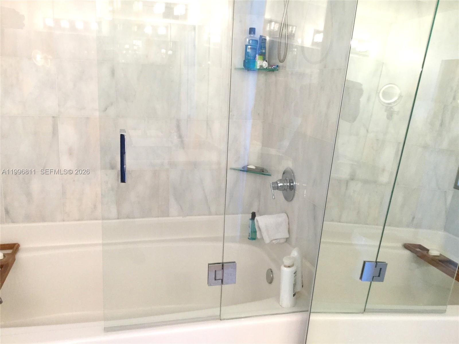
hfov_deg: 58.4
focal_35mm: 31
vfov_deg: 45.4
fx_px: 411
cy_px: 172
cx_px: 230
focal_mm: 3.3
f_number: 2.4
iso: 64
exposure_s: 1/30
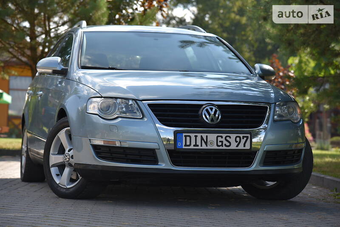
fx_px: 991
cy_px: 114
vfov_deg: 13.0
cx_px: 170
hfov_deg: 19.5
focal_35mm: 105
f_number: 5.6
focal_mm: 105
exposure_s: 1/500
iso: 200
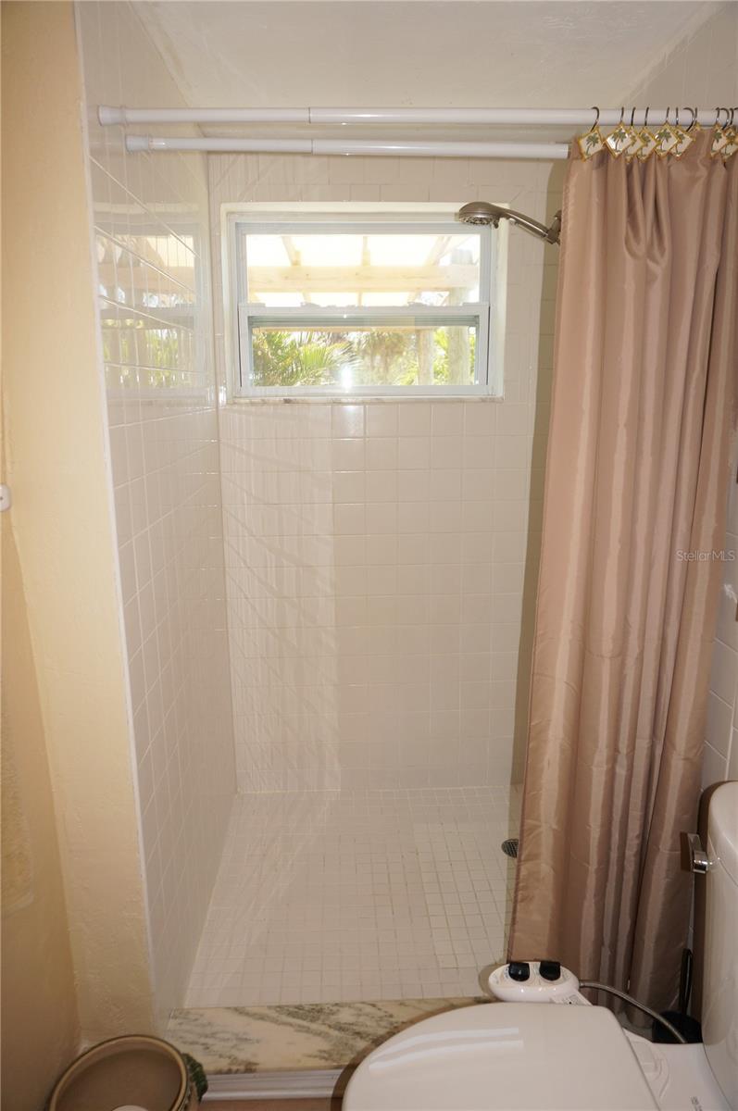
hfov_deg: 53.0
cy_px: 556
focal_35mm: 24
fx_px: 740
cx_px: 369
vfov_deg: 73.8
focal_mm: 16
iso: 200
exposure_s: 1/160
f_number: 4
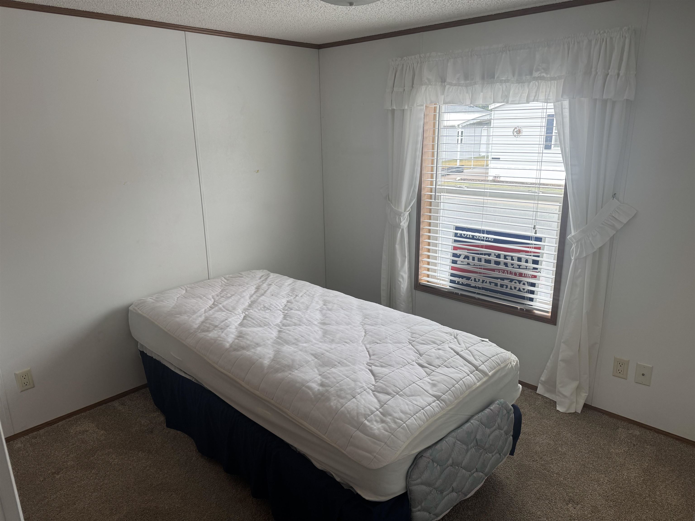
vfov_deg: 56.8
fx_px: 482
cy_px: 260
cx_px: 348
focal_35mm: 24
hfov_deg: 71.6
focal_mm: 6.76
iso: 125
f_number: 1.78
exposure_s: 1/121
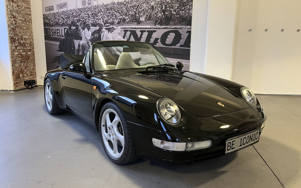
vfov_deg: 44.5
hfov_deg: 66.5
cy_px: 96
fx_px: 230
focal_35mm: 28
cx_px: 152
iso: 400
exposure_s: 1/50
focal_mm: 5.1
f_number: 1.6
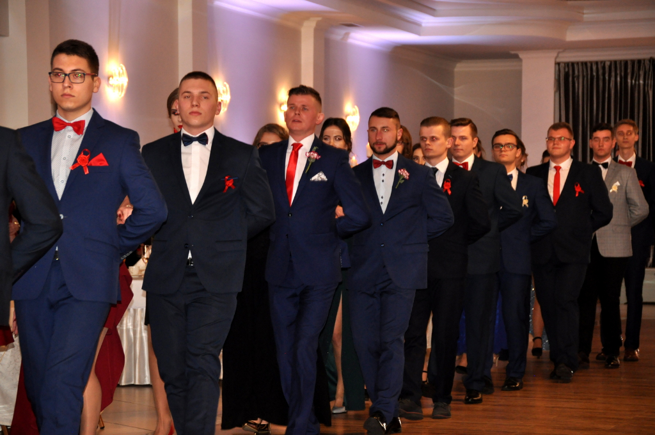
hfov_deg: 18.2
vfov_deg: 12.1
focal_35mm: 112
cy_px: 218
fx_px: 2044
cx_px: 328
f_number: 5.3
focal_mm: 75
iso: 800
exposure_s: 1/60
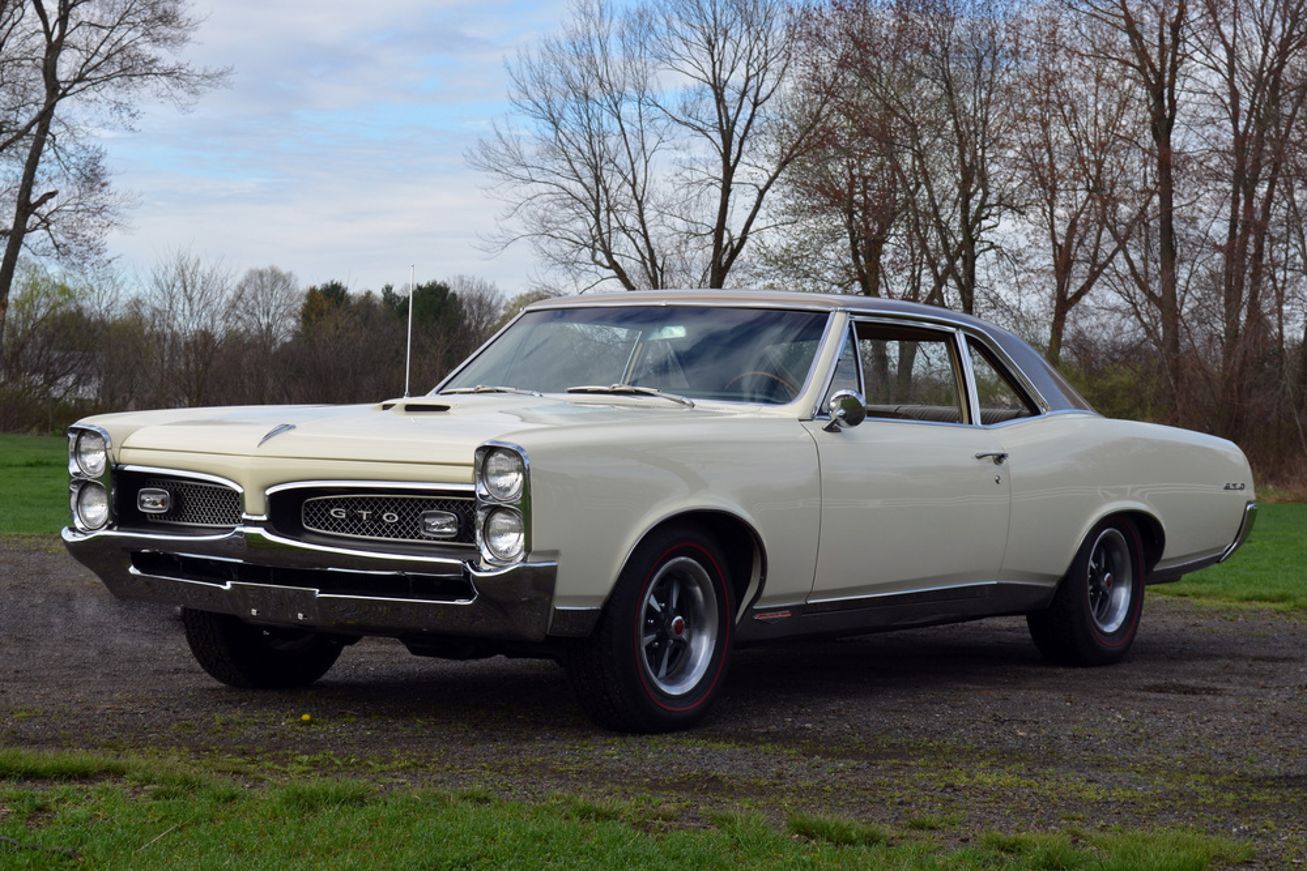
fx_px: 2505
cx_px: 654
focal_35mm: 69
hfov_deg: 29.2
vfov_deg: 19.7
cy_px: 436
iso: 125
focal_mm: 46
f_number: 8
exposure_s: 1/250
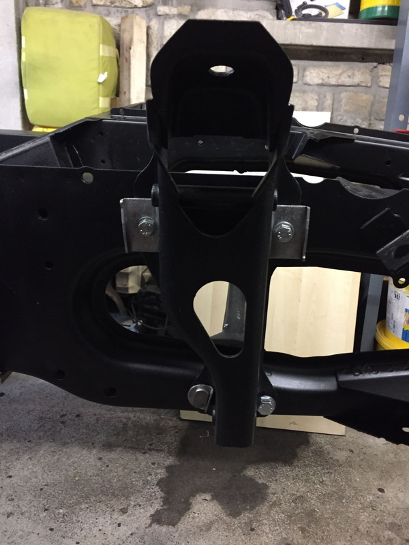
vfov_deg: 61.7
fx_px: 457
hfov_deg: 48.2
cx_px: 204
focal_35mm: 29
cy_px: 272
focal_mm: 4.15
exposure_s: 1/17
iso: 320
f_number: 2.2
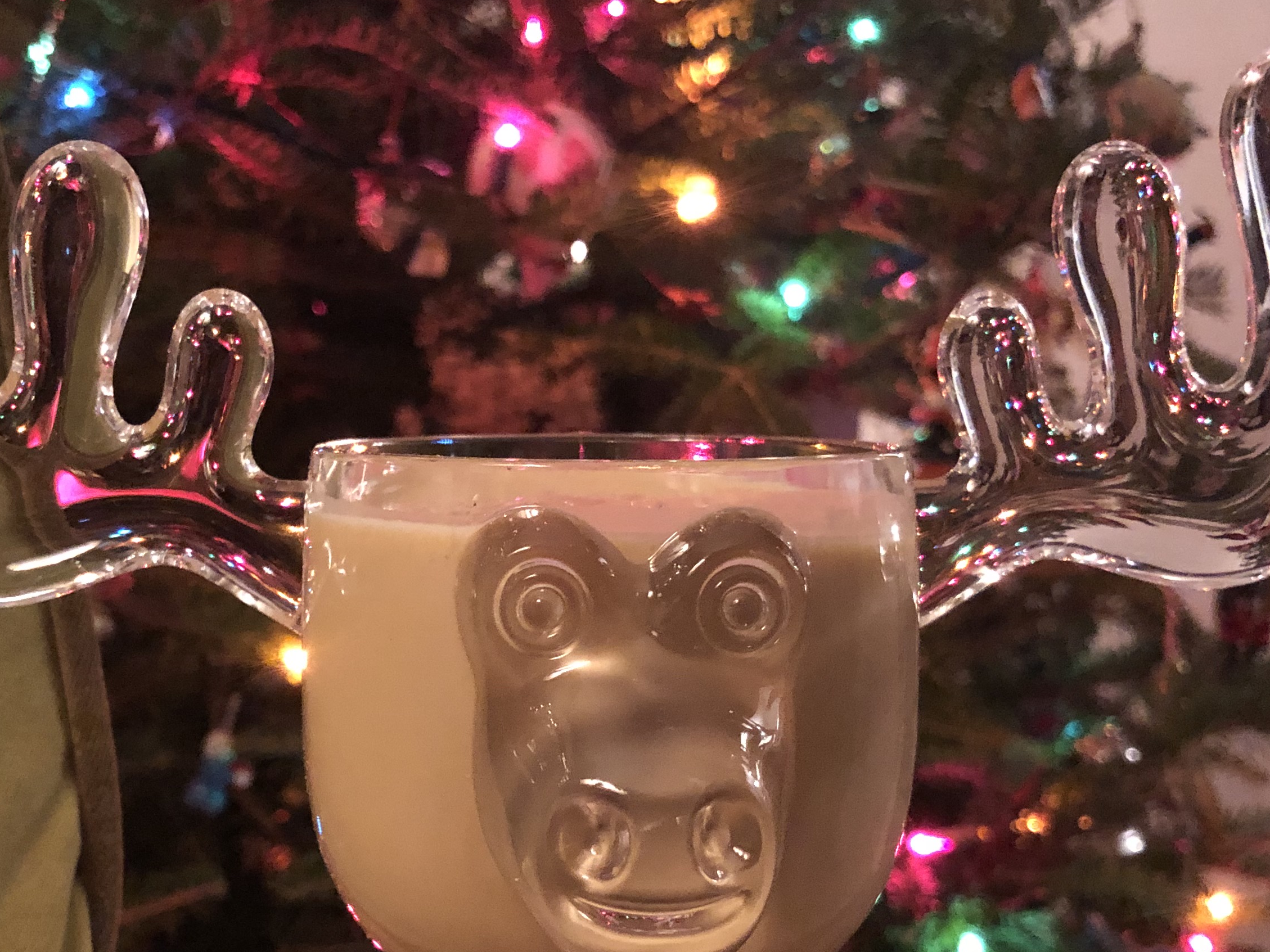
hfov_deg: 38.1
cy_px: 684
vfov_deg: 28.8
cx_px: 546
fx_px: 1834
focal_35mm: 50
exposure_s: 1/4
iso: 160
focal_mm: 3.99
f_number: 1.8
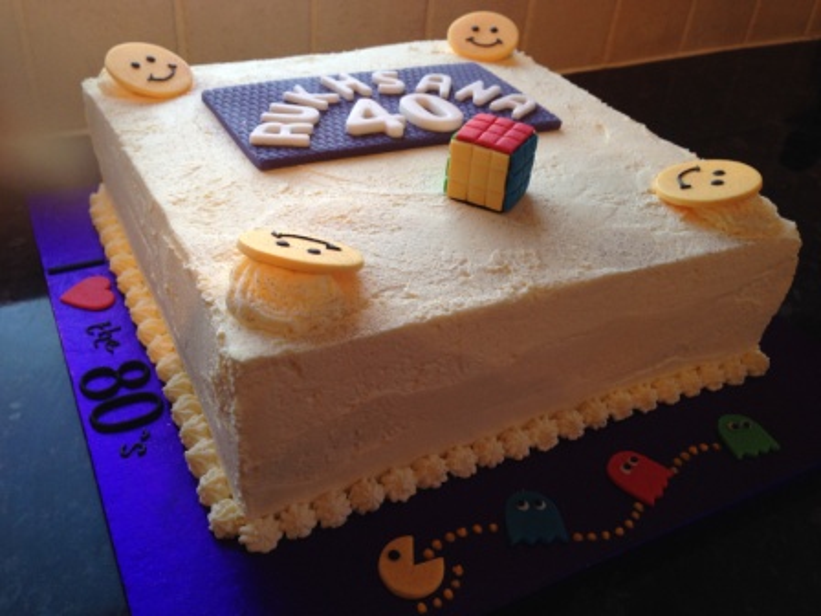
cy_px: 308
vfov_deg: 42.9
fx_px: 783
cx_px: 410
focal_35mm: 33
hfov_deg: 55.4
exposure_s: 1/20
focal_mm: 4.12
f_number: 2.4
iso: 64
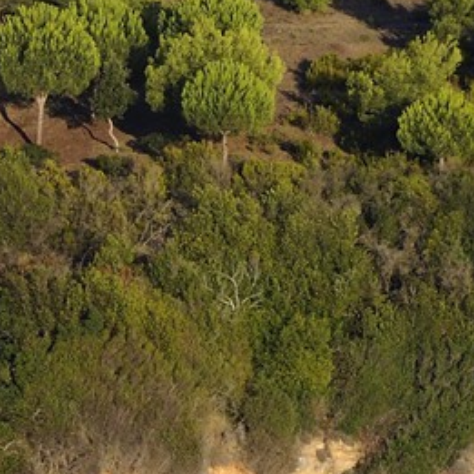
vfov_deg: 1.7
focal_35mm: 1040
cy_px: 774
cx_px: -904
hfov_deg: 1.7
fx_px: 16112
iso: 200
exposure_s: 1/200
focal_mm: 200
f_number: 10
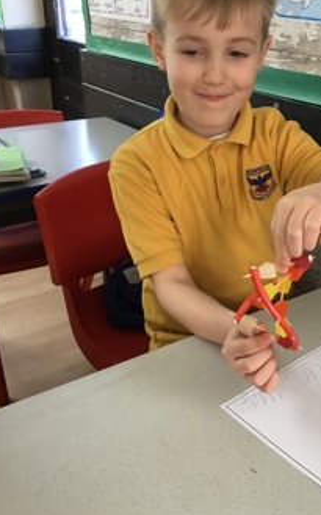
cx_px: 216
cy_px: 221
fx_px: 561
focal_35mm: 40
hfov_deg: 31.7
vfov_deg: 49.2
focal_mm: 3.3
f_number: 2.4
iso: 160
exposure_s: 1/33
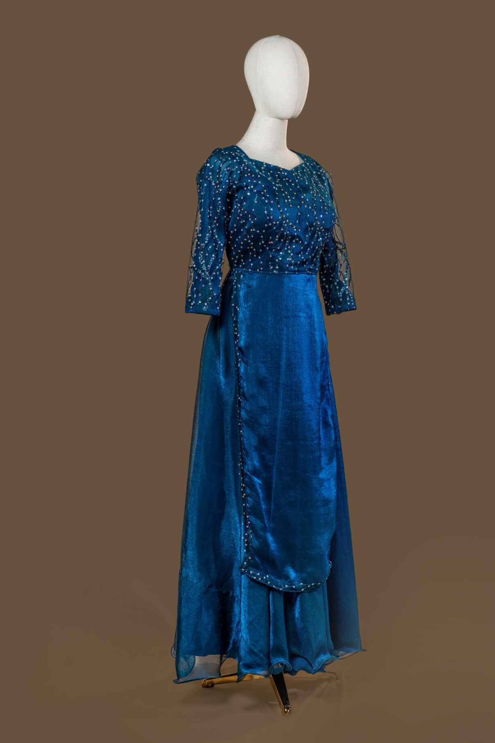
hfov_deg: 22.3
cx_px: 256
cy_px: 363
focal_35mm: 61
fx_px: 1258
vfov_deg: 32.9
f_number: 8
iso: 100
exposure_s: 1/100
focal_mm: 58
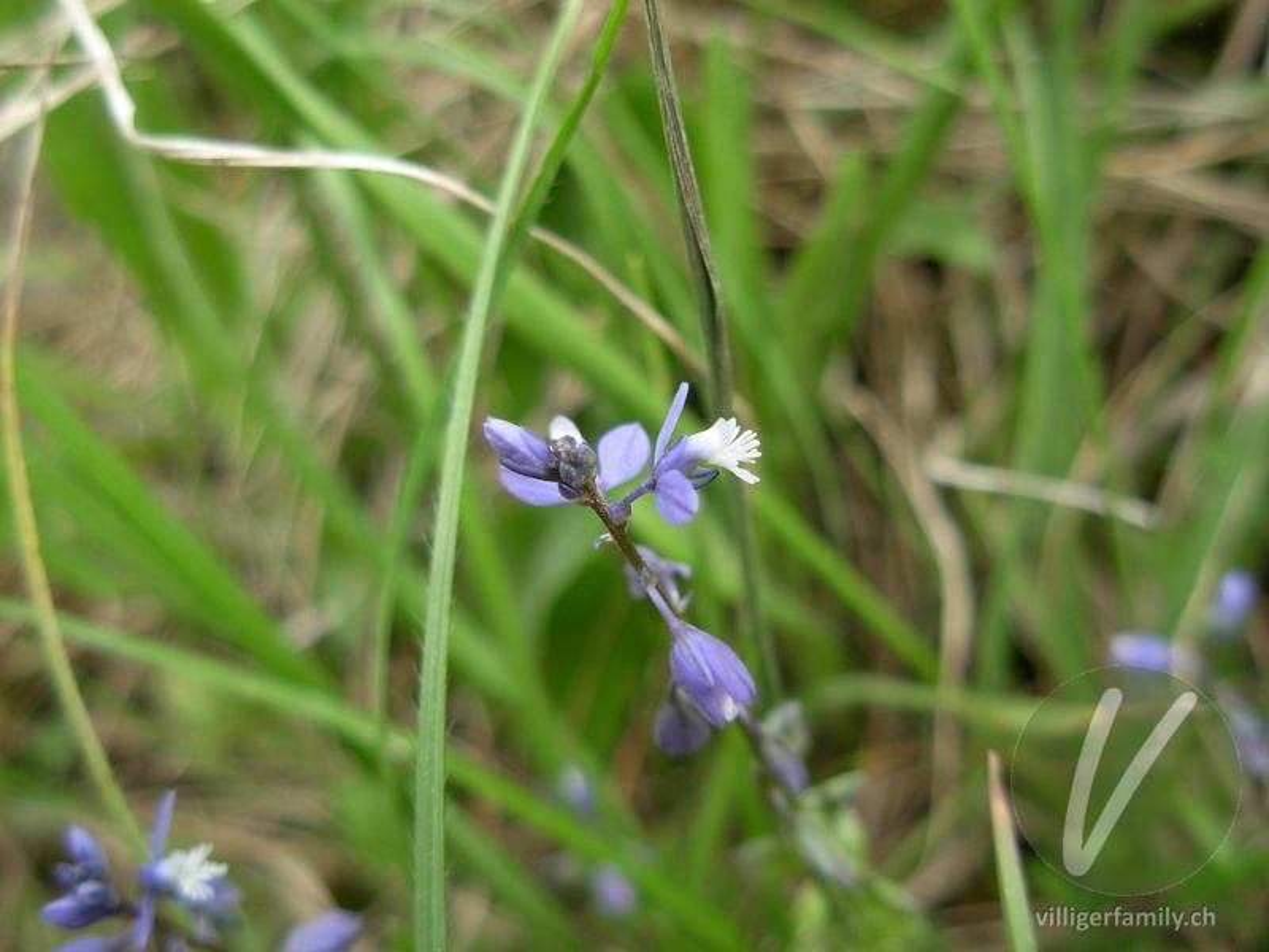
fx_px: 1393
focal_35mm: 38
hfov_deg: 49.0
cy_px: 476
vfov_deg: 37.7
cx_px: 634
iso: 79
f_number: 2.9
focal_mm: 6.3
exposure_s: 1/209
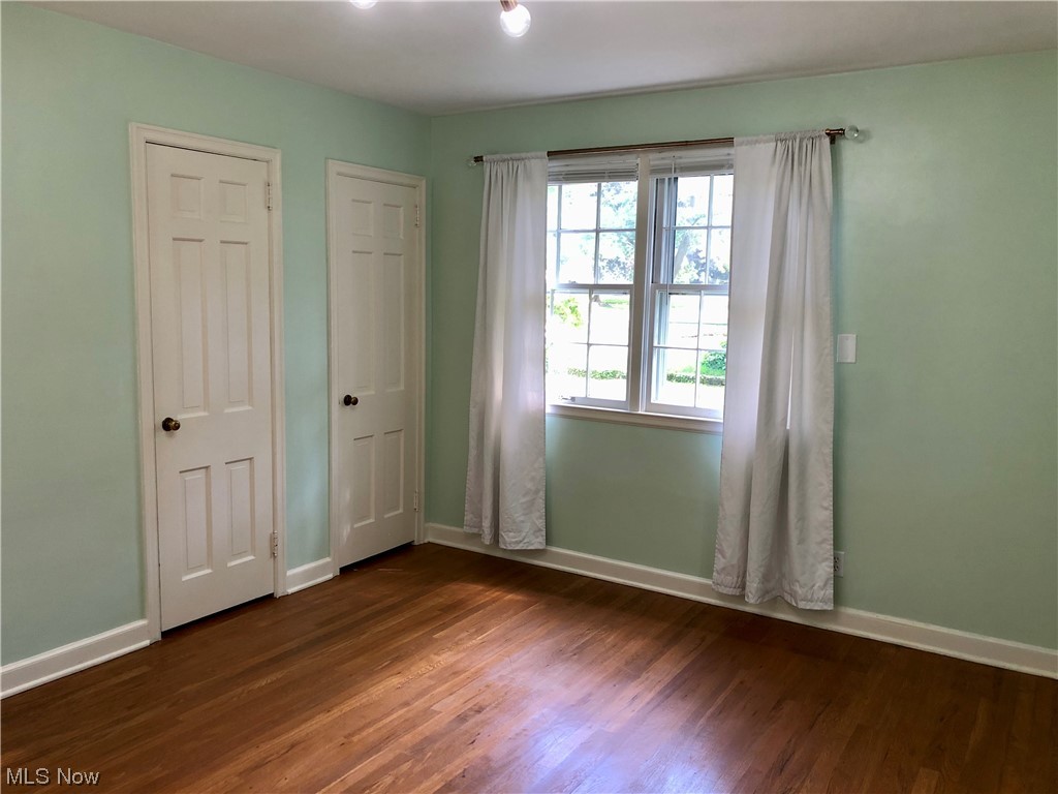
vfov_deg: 49.7
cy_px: 397
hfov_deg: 63.4
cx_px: 529
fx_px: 856
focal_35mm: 28
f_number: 1.8
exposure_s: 1/30
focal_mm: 4
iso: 25
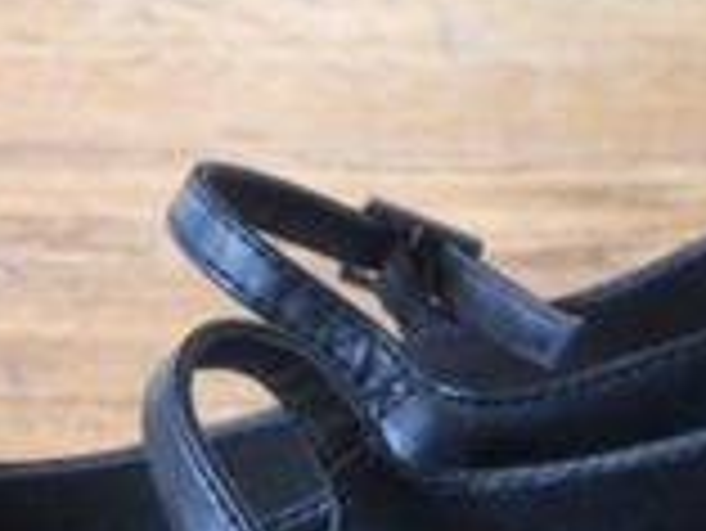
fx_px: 2408
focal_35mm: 118
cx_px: 243
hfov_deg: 16.6
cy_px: 832
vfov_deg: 11.9
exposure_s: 1/33
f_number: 2.2
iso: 250
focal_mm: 4.15
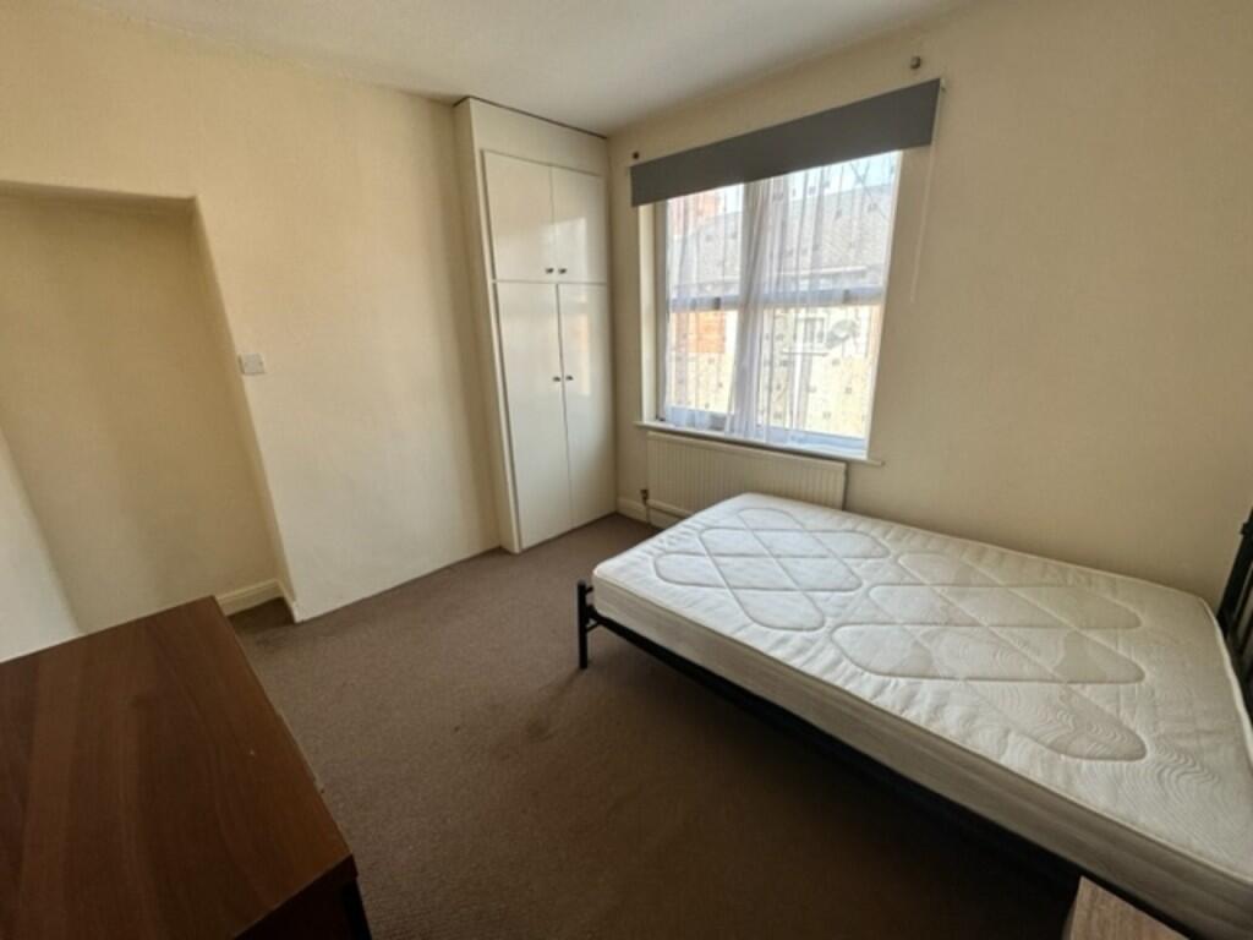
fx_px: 507
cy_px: 470
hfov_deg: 102.1
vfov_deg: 85.7
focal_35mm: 14
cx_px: 626
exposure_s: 1/100
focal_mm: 2.22
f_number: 2.2
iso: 80
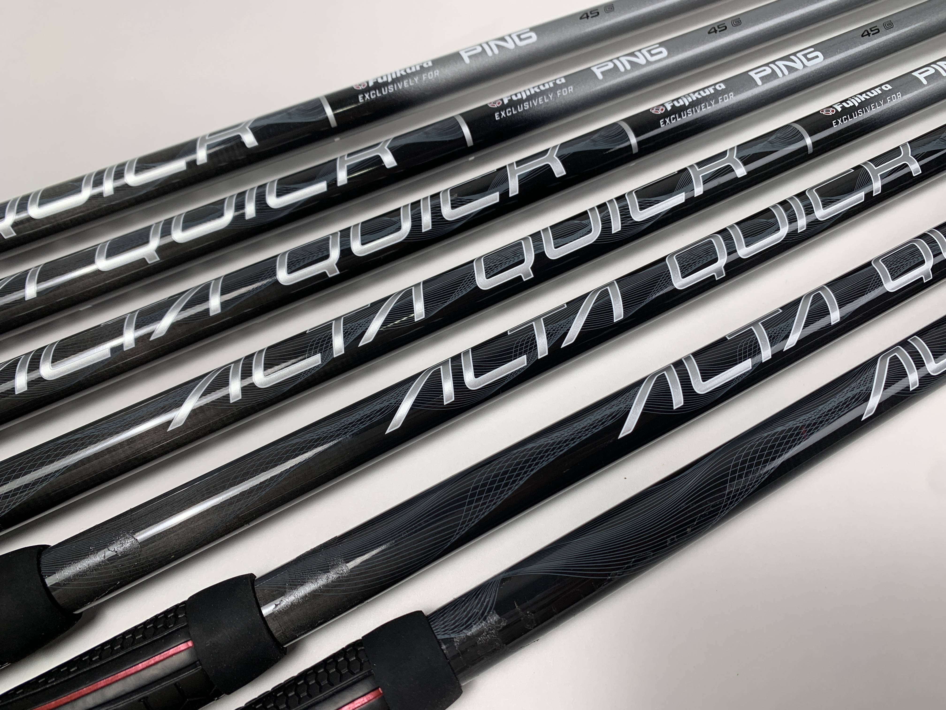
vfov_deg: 53.1
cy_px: 355
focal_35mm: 26
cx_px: 473
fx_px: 711
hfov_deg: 67.3
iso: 25
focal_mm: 4.25
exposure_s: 1/196
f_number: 1.8
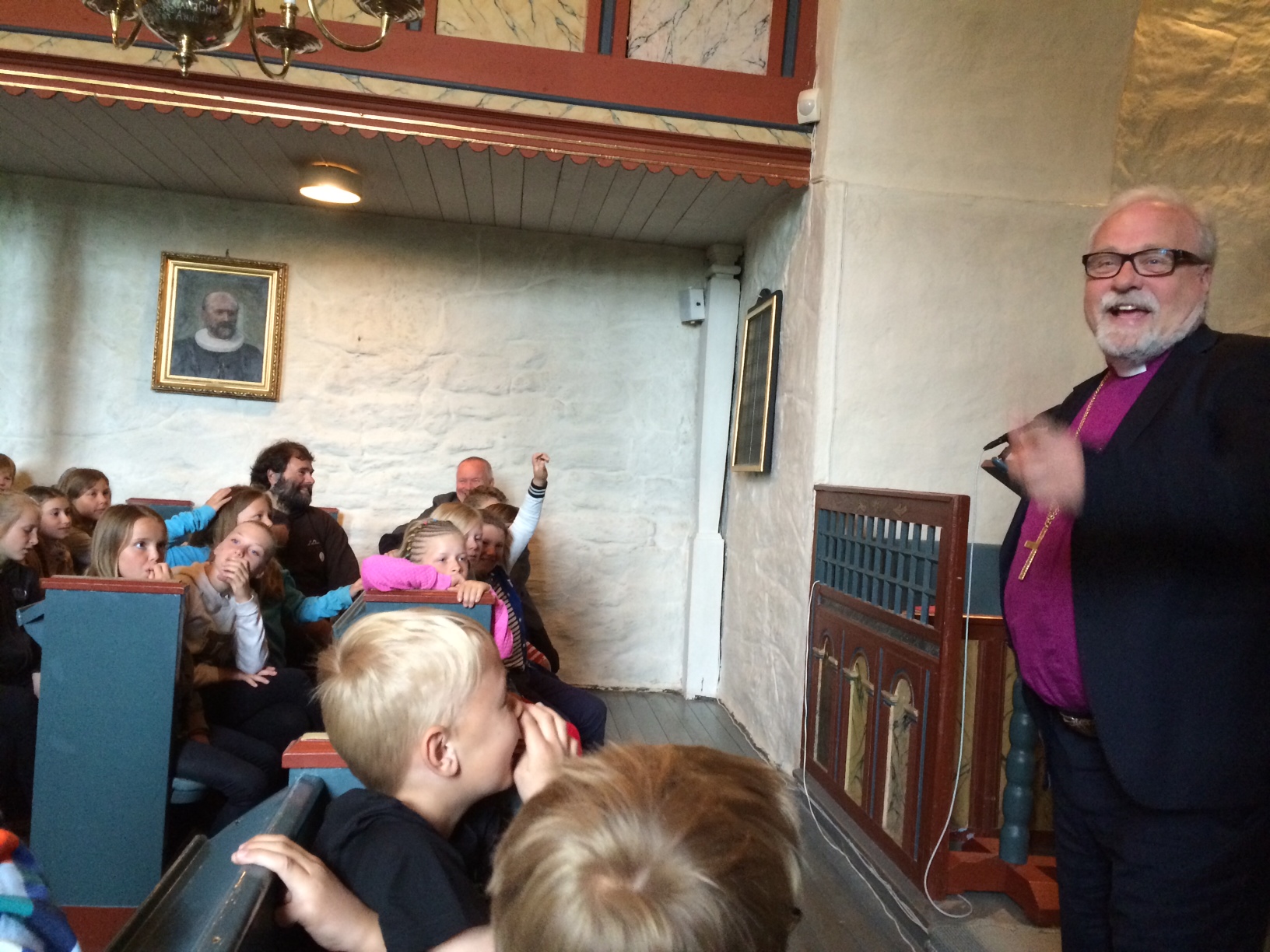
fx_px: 1101
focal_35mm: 30
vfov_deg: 46.8
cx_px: 635
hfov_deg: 60.0
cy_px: 476
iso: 320
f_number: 2.2
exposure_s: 1/20
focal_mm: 4.12
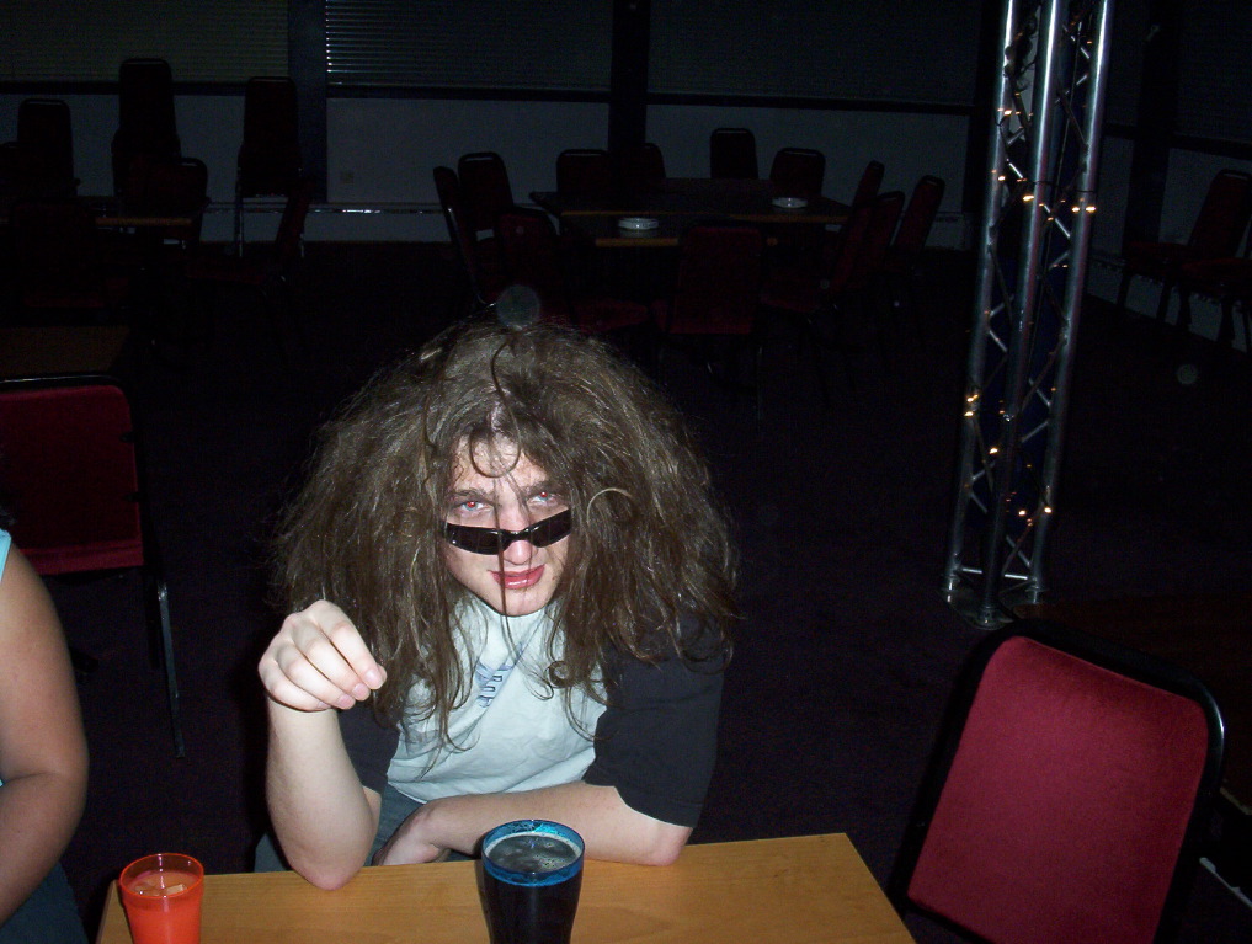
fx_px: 1413
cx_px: 626
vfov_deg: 36.9
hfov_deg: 47.8
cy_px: 472
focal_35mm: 39
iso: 140
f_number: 4.5
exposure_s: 1/30
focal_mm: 6
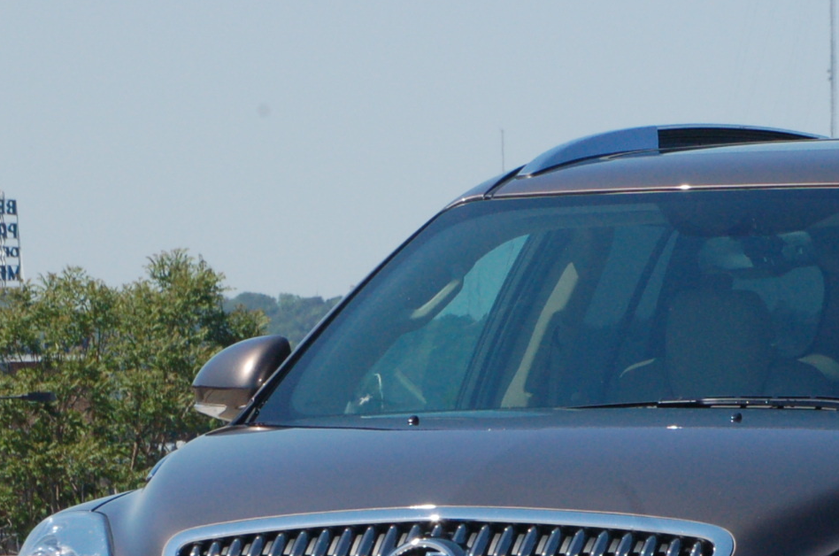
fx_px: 7889
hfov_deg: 6.1
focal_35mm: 339
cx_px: 764
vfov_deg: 4.0
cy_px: 629
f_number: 16
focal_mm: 95
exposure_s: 1/500
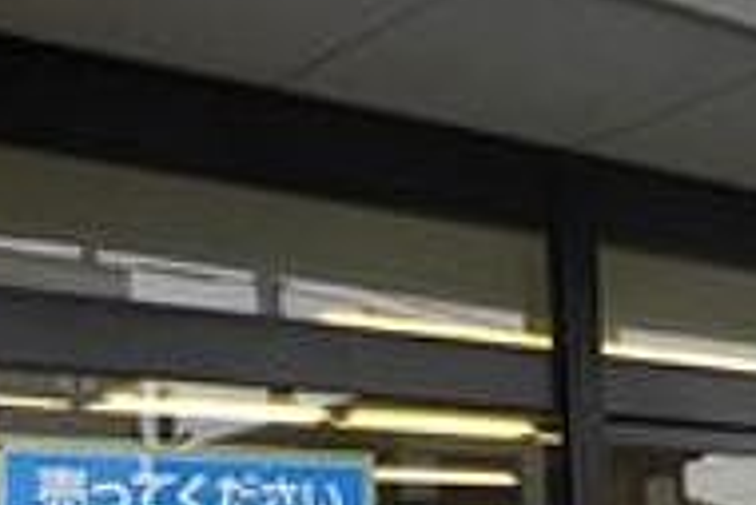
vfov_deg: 16.1
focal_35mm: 84
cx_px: 712
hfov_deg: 23.4
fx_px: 1765
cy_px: 445
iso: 100
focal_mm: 4.3
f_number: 3.1
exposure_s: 1/320
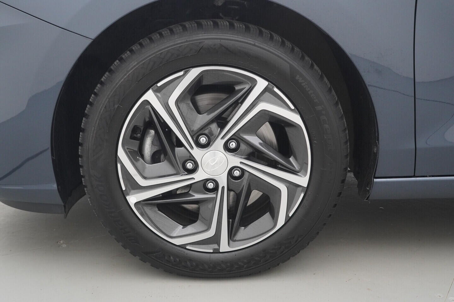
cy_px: 151
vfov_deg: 36.8
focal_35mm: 36
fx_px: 454
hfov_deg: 53.2
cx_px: 227
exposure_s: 1/160
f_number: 6.3
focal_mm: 24
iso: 1250
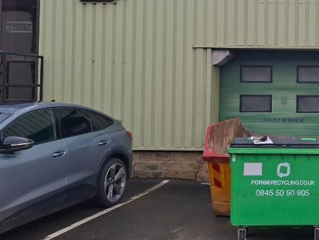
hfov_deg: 36.6
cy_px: 75
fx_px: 433
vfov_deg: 30.6
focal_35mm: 47
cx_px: 314
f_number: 1.8
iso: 50
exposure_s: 1/563
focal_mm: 5.54
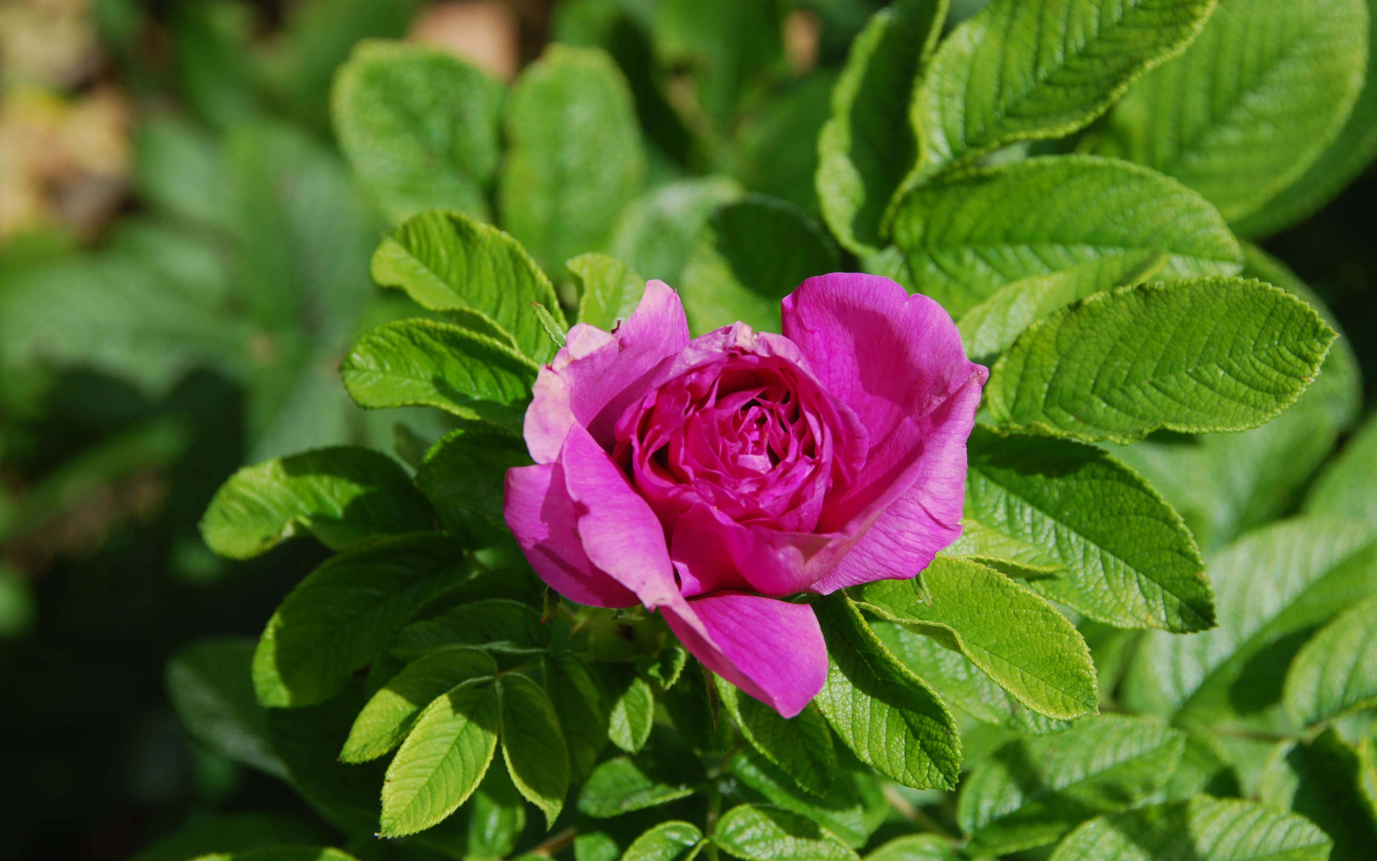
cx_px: 693
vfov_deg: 12.1
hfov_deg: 19.3
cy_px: 419
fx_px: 4053
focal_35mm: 108
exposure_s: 1/200
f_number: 8
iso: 100
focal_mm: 70
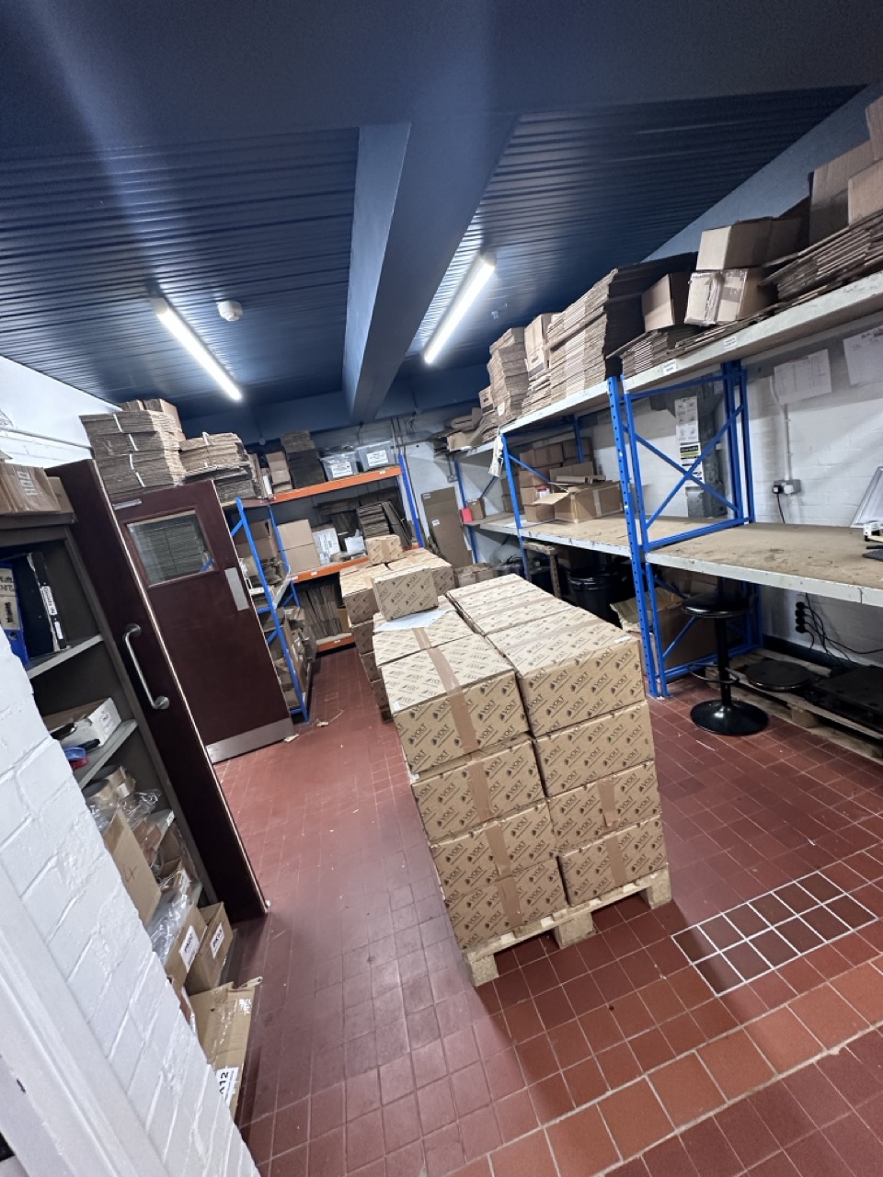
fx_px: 476
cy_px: 588
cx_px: 442
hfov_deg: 85.7
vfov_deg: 102.1
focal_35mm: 14
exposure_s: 1/50
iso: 250
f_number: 2.2
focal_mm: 2.22
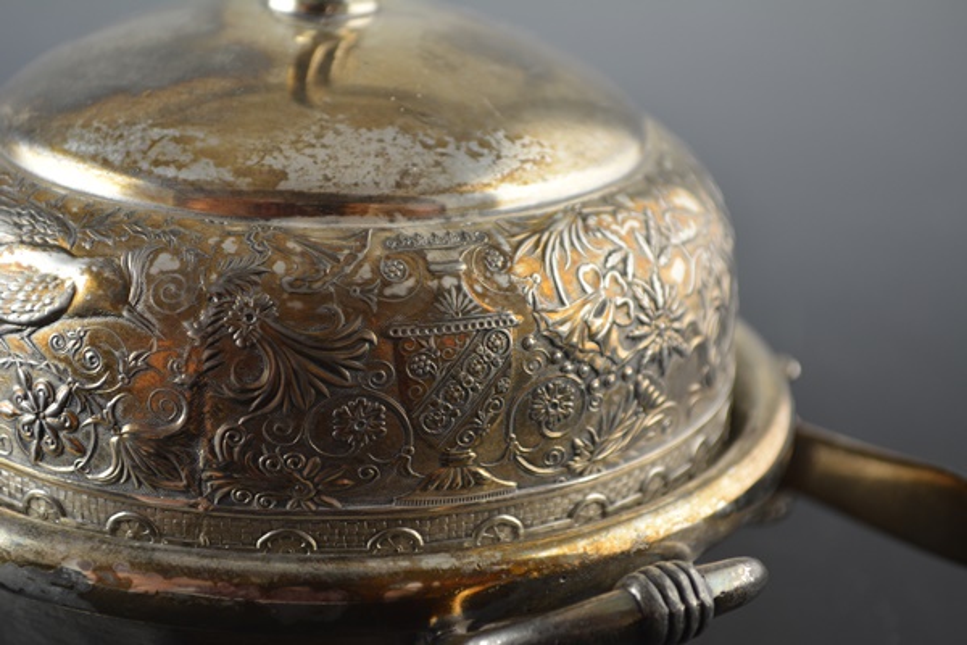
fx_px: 2216
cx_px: 484
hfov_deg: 24.6
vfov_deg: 16.6
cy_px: 322
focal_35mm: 82
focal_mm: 55
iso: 400
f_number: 5.6
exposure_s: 1/80
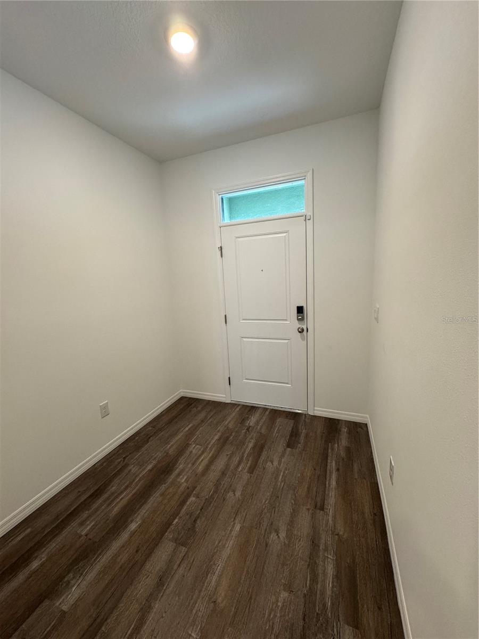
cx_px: 240
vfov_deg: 102.1
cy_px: 320
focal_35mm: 14
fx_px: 258
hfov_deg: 85.7
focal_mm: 2.22
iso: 250
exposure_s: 1/120
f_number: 2.2
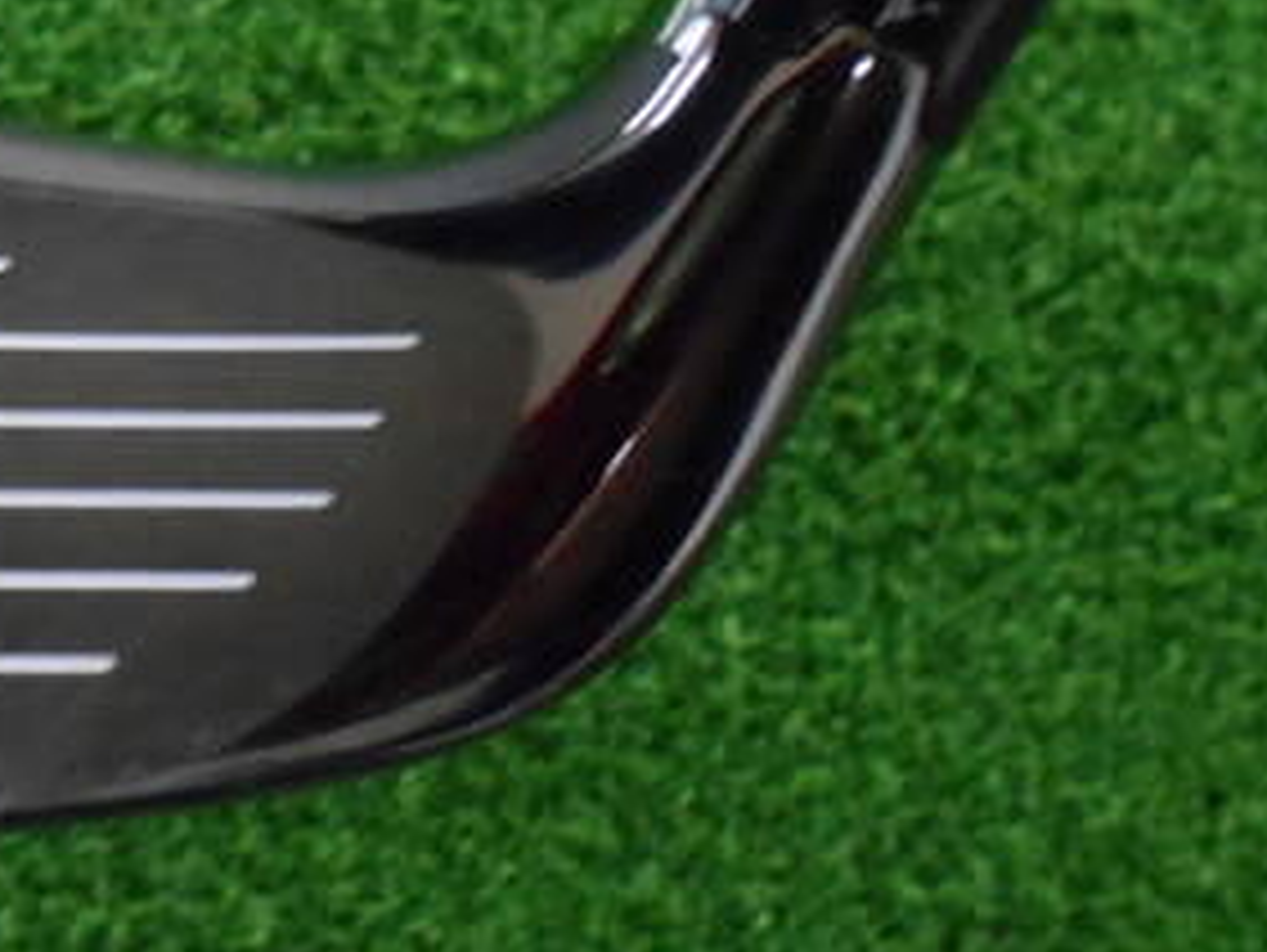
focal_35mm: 59
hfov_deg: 30.9
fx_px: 2161
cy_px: 99
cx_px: 76
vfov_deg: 24.2
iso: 800
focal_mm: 4.6
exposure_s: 1/80
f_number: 3.2
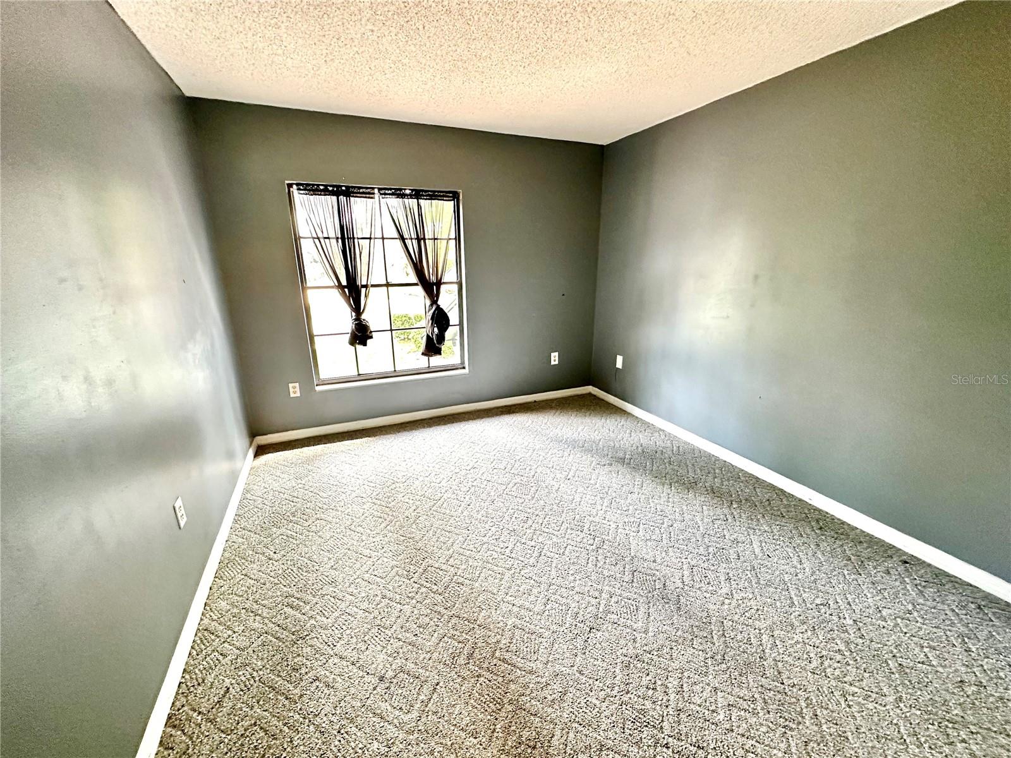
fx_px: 409
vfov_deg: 85.7
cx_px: 506
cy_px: 379
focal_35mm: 14
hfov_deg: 102.1
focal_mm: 2.22
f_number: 2.2
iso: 500
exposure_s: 1/60
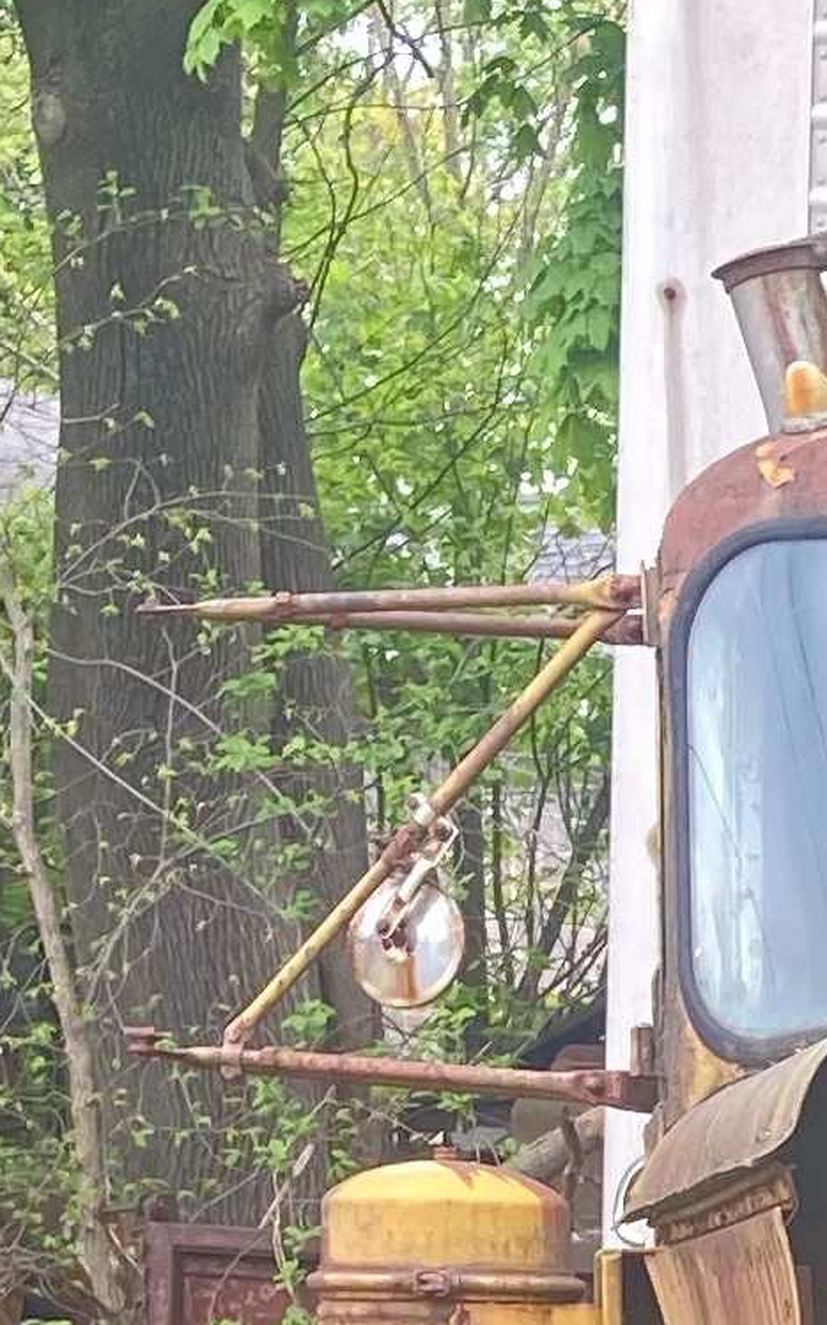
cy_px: 1906
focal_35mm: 160
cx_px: 2208
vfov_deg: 12.5
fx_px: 5774
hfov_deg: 7.5
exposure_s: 1/122
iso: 20
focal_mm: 3.99
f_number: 1.8
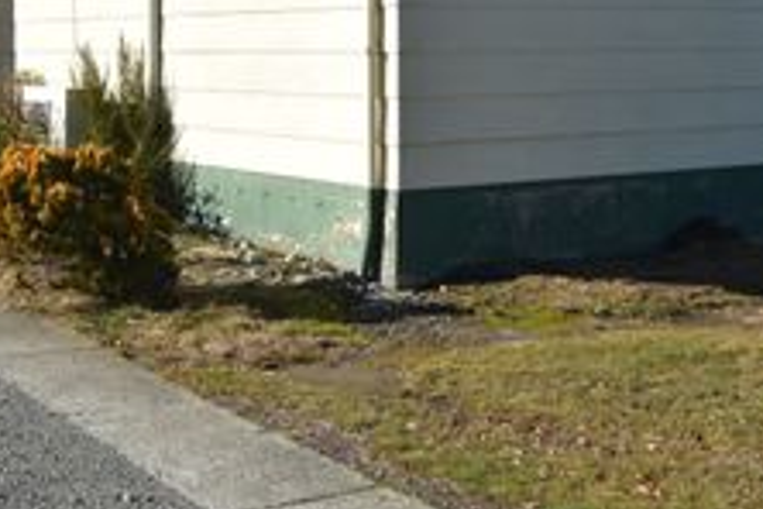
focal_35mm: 70
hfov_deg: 28.6
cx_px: 247
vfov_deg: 19.2
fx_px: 1483
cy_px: 81
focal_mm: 22
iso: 100
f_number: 11
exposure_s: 1/200
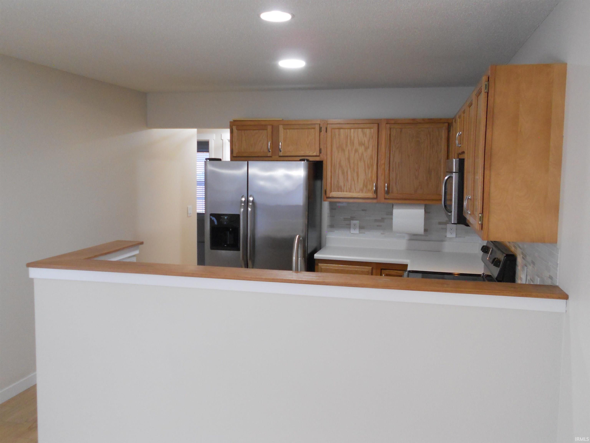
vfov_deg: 44.2
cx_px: 295
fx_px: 545
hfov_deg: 56.8
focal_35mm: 32
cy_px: 222
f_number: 3.5
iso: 320
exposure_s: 1/30
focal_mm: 5.8
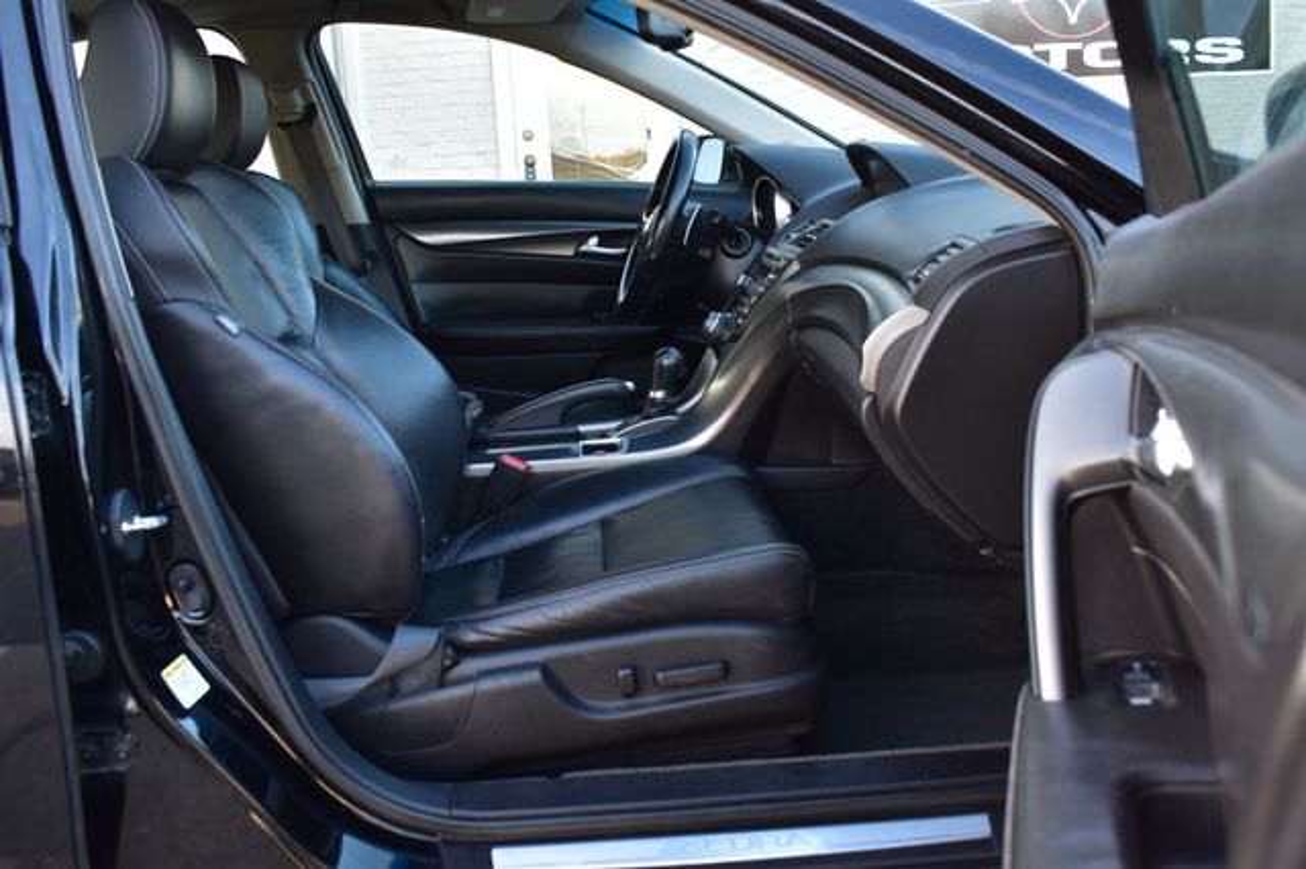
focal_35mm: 34
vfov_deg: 38.3
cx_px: 653
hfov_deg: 55.1
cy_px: 434
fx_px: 1251
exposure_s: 1/30
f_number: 7.1
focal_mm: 23
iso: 400
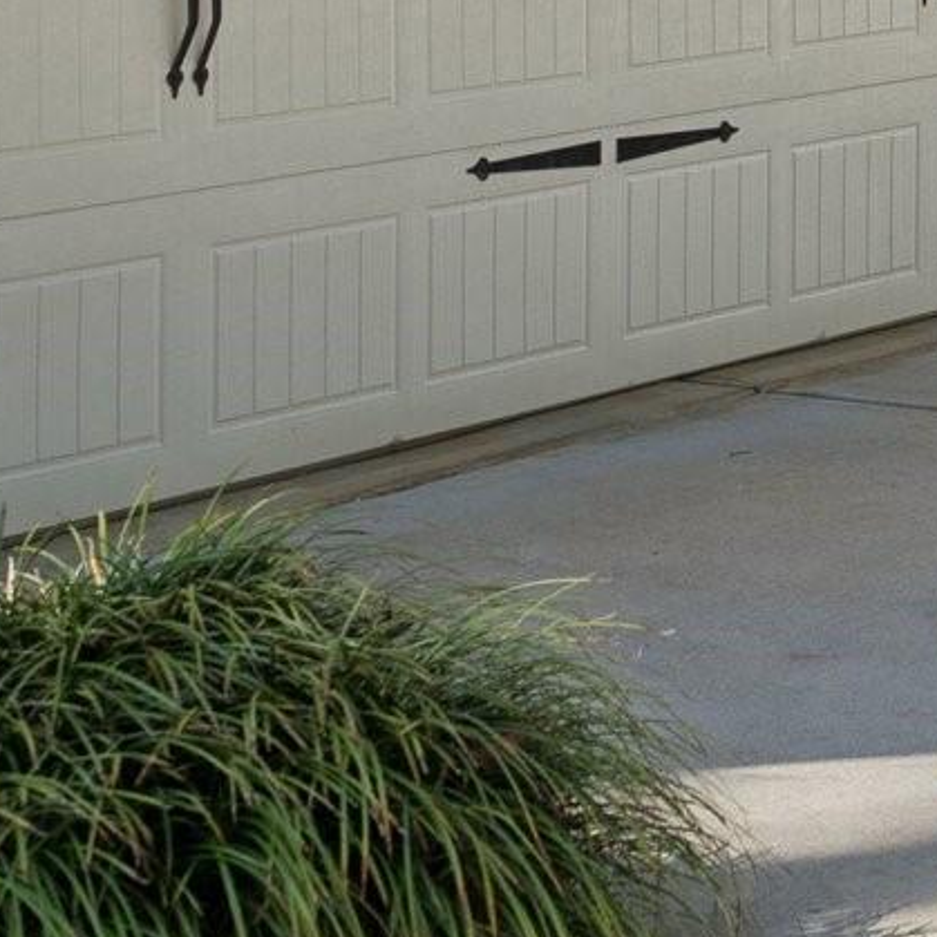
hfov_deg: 11.8
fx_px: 4196
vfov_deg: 12.4
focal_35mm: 137
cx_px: 1684
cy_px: -281
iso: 100
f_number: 4.5
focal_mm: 33
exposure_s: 1/320
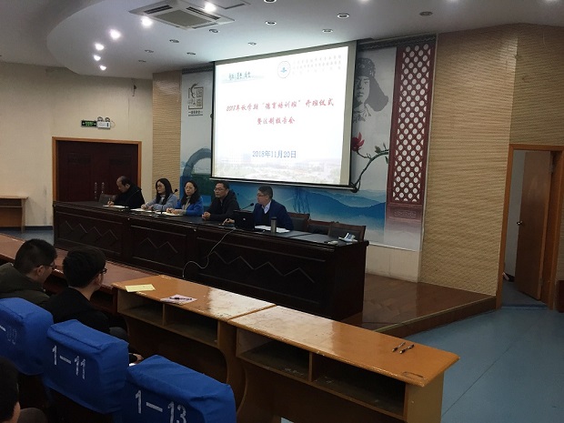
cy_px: 212
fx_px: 472
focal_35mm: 29
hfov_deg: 61.7
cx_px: 282
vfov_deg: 48.2
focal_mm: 4.15
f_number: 2.2
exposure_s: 1/33
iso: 125
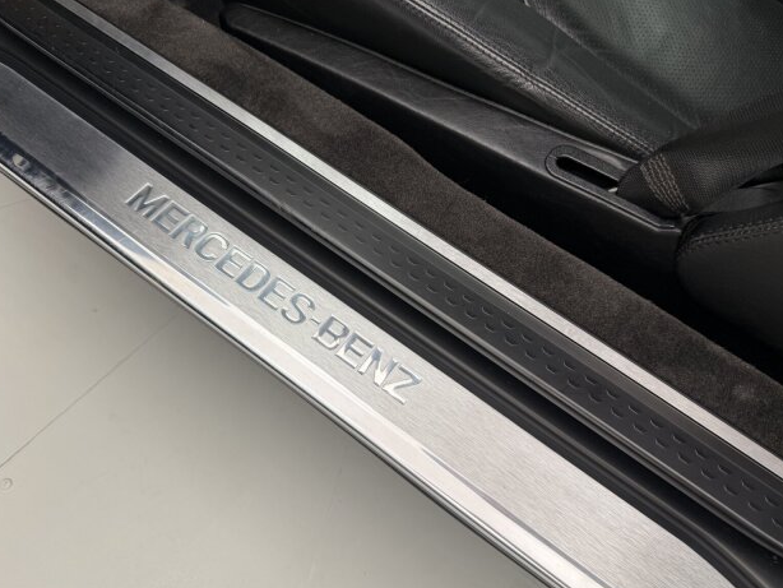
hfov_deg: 69.4
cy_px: 293
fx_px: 566
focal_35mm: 25
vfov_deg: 54.9
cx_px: 393
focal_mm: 6.76
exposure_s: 1/50
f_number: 1.78
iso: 125
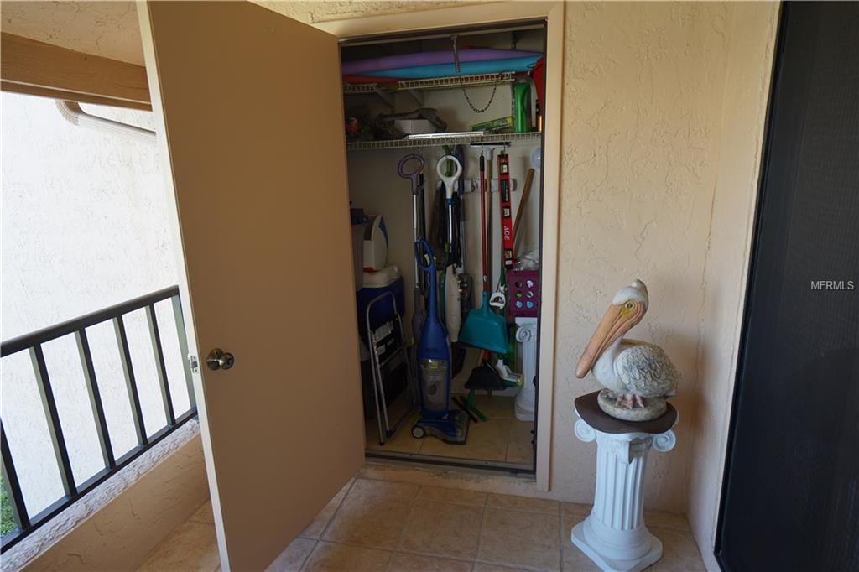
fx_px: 501
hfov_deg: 81.2
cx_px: 430
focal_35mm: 21
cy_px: 286
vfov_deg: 59.5
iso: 160
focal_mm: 21
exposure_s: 1/60
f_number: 4
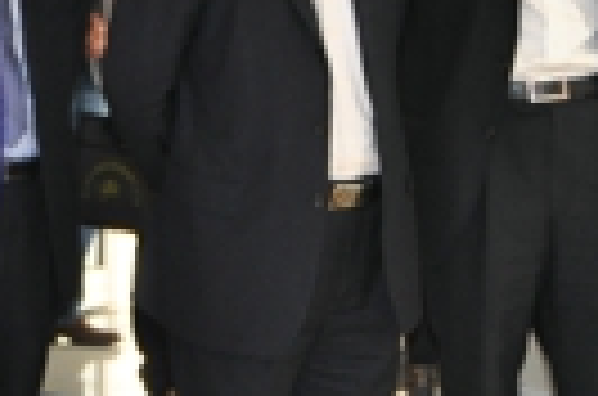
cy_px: -68
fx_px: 2999
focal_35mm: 181
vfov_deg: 7.5
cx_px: -324
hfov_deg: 10.9
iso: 800
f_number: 4.2
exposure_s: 1/60
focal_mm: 32
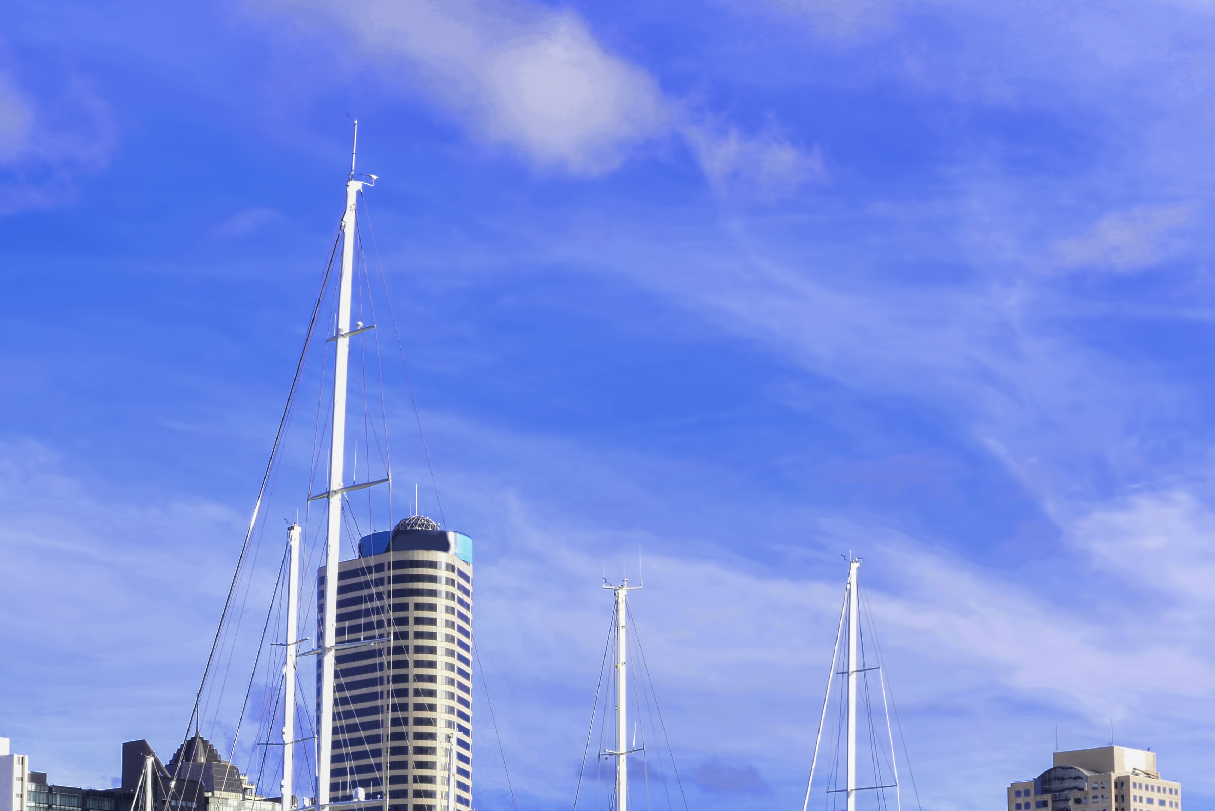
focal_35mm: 77
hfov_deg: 25.9
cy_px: 805
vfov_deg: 17.3
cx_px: 274
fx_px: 2600
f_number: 11
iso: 100
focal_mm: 36
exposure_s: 1/50
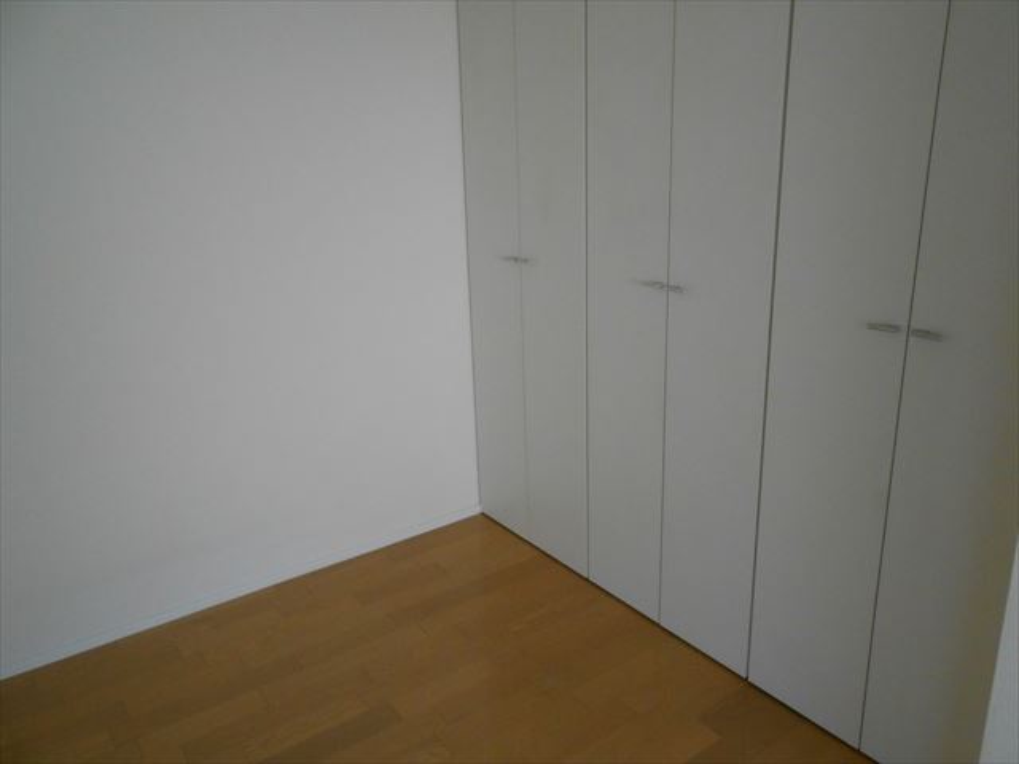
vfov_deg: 53.1
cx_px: 510
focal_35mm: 26
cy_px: 382
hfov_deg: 67.3
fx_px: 765
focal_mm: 4.6
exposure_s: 1/160
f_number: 3.5
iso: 400
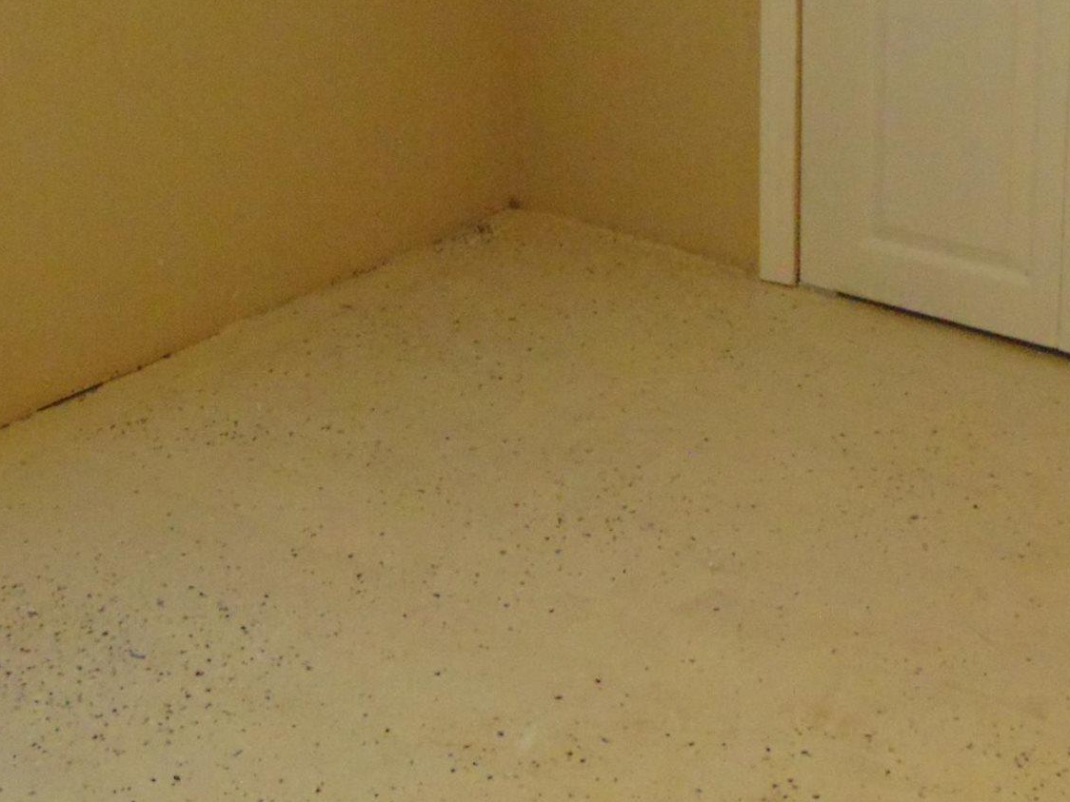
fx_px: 2535
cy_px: 42
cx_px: 585
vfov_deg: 17.7
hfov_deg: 23.8
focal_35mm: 82
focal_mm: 5.4
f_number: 3.1
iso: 400
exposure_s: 1/20
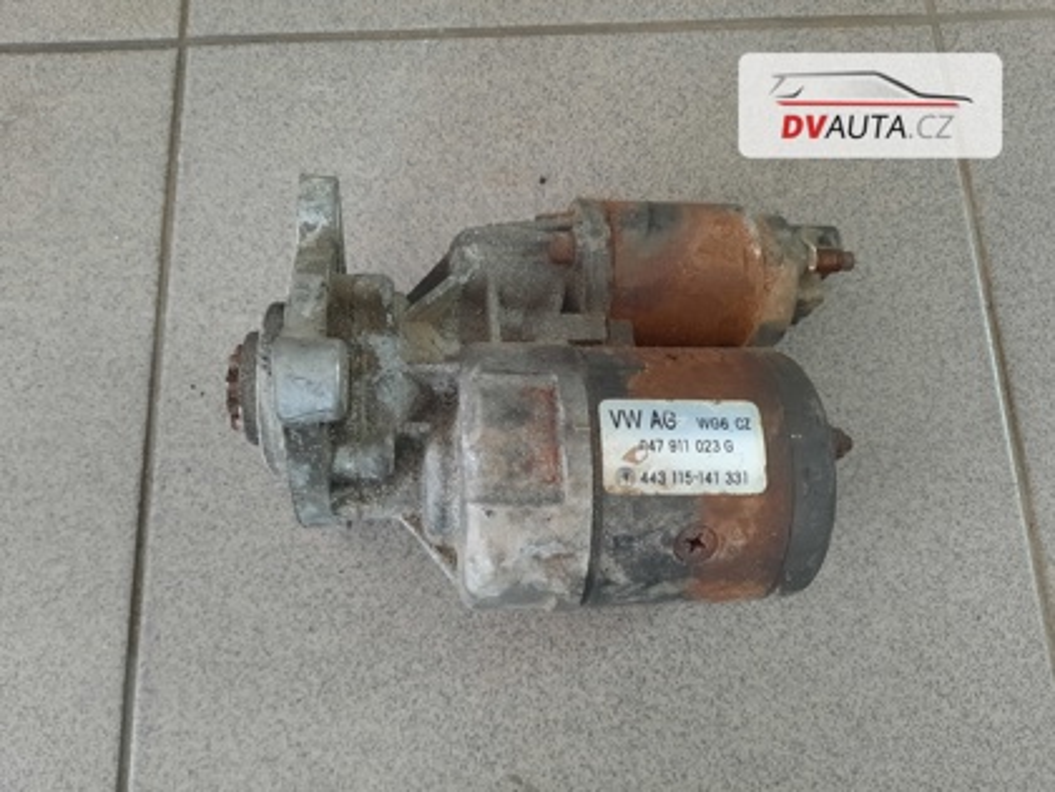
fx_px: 762
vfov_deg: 54.9
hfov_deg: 69.4
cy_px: 396
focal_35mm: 25
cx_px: 528
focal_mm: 4.6
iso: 320
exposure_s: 1/40
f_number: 2
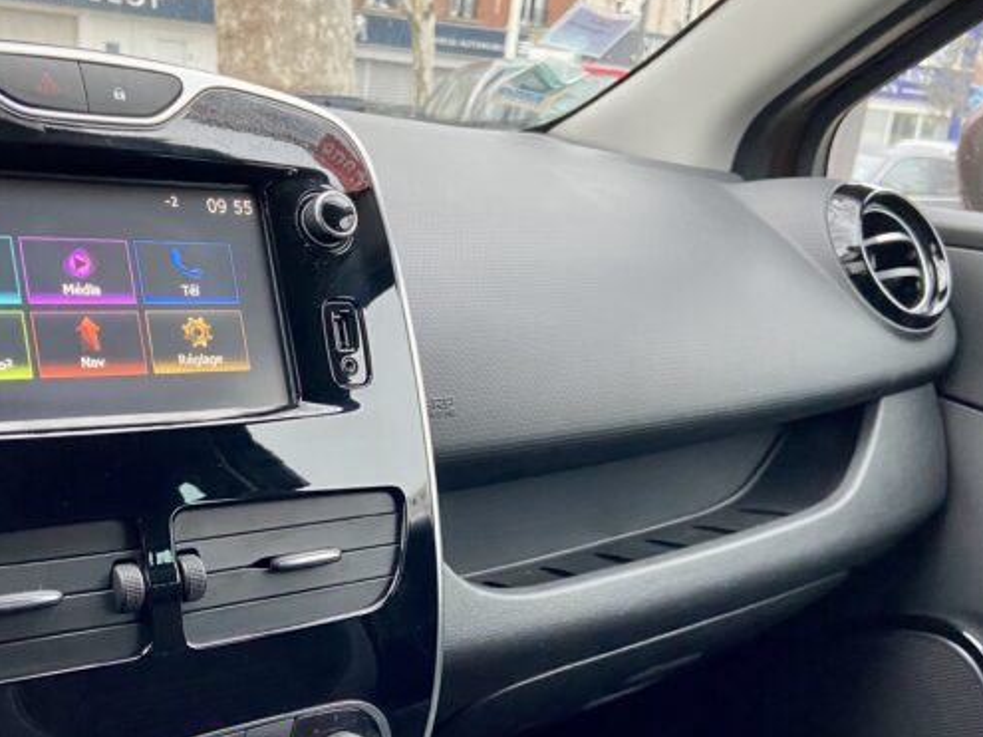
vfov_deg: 34.0
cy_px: 491
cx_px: 375
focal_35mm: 42
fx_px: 1192
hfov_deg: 44.5
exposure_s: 1/60
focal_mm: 4.25
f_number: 1.8
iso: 400
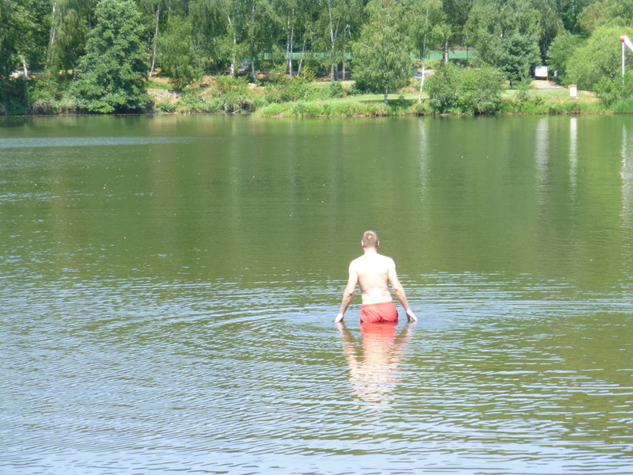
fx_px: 2597
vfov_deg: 10.4
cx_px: 316
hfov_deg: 13.9
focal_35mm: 142
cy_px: 238
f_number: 5.8
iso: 100
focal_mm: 25.3
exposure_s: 1/100
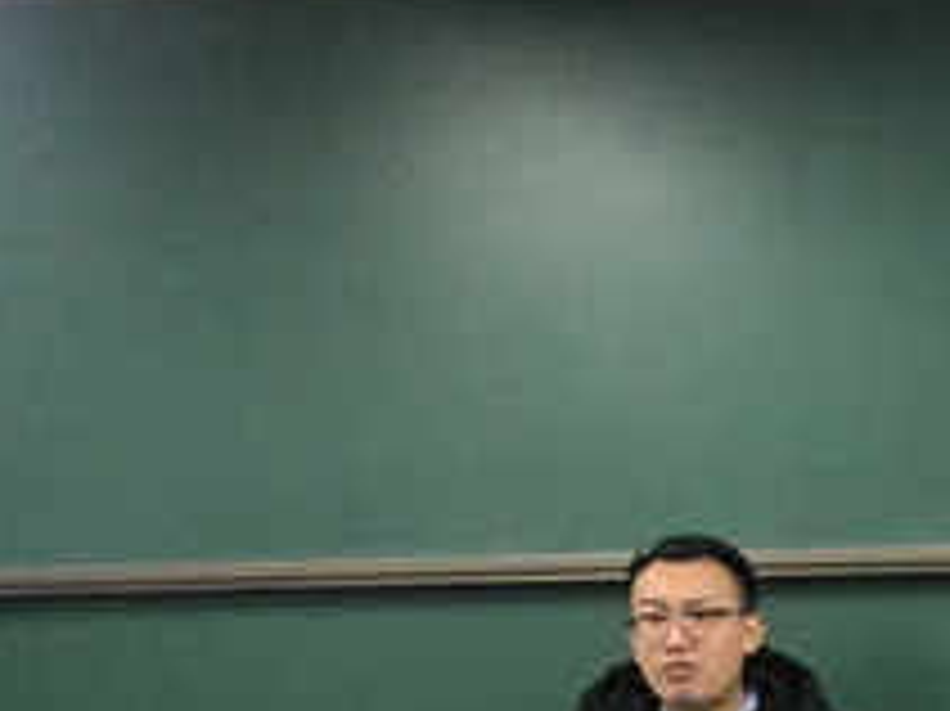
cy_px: 981
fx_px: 2331
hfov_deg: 20.3
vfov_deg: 16.2
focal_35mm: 85
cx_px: 1351
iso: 80
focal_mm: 3.99
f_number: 1.8
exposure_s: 1/17
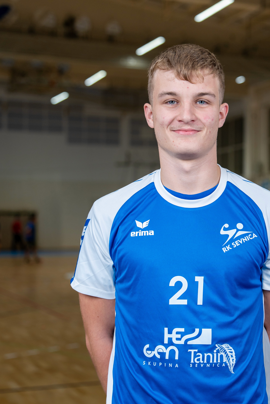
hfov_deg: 19.9
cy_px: 214
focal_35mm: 68
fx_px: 765
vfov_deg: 29.6
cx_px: 186
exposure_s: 1/250
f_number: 2.8
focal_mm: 49
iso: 500
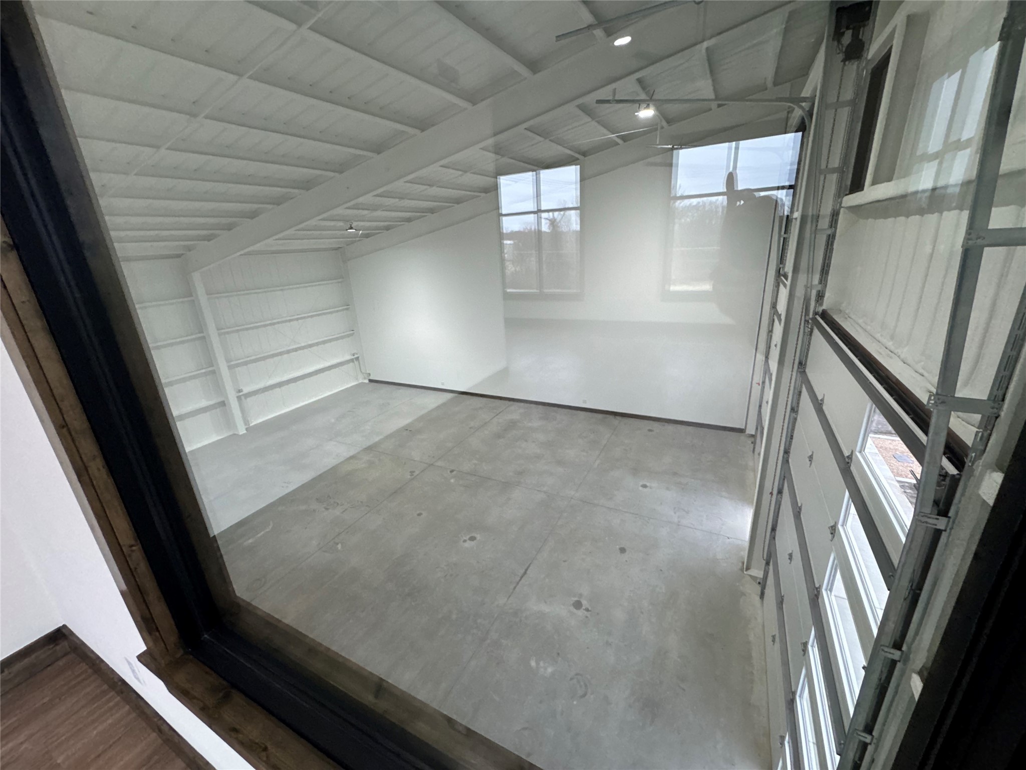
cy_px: 385
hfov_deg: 102.1
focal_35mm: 14
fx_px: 415
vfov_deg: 85.7
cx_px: 513
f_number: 2.2
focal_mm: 2.22
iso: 200
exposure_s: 1/120
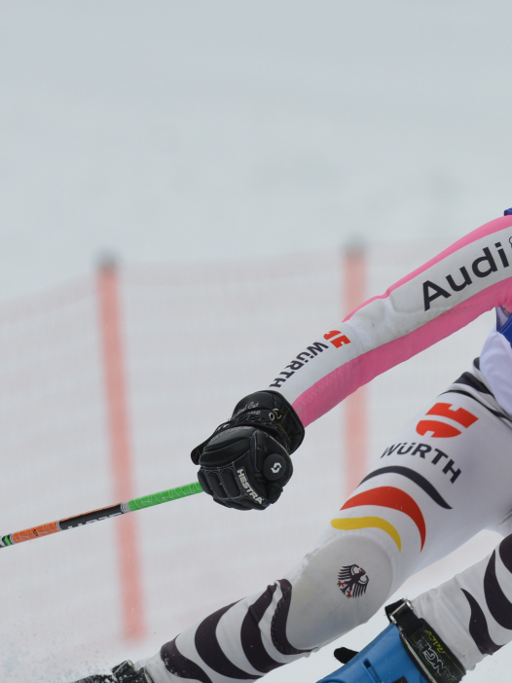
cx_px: 629
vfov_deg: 2.5
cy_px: 345
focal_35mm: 789
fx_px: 15569
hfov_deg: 1.9
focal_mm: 300
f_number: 5.6
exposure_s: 1/1600
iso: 500
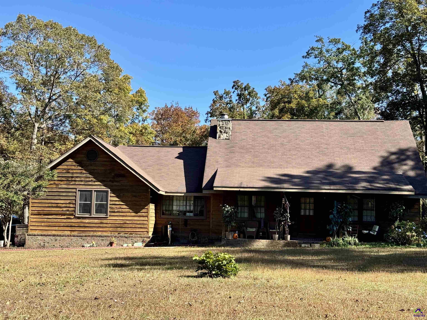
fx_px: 592
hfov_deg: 39.7
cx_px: 214
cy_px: 160
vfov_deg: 30.3
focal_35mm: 48
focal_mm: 6.76
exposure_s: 1/2179
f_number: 1.78
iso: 64
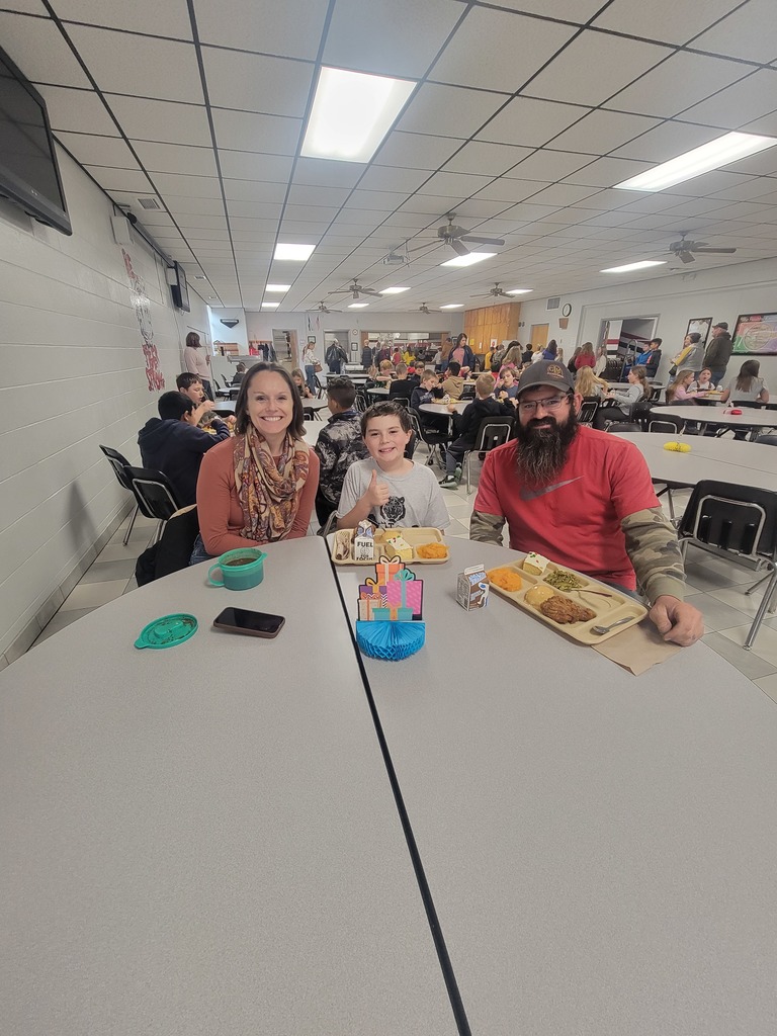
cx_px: 388
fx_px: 389
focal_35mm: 13
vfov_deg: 106.2
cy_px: 518
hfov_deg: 89.9
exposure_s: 1/60
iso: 200
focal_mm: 2.2
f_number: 2.2
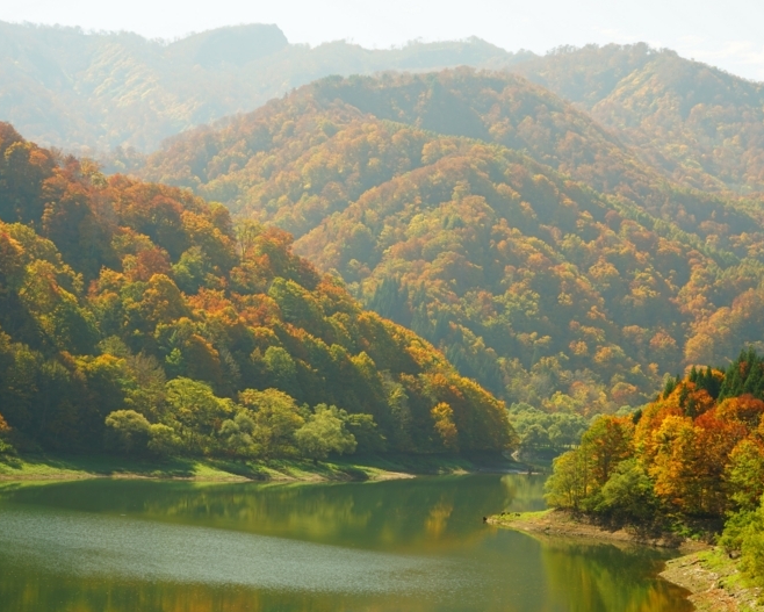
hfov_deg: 21.5
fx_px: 2013
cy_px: 309
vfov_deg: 17.3
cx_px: 421
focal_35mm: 89
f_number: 6.3
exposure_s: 1/100
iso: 100
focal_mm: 78
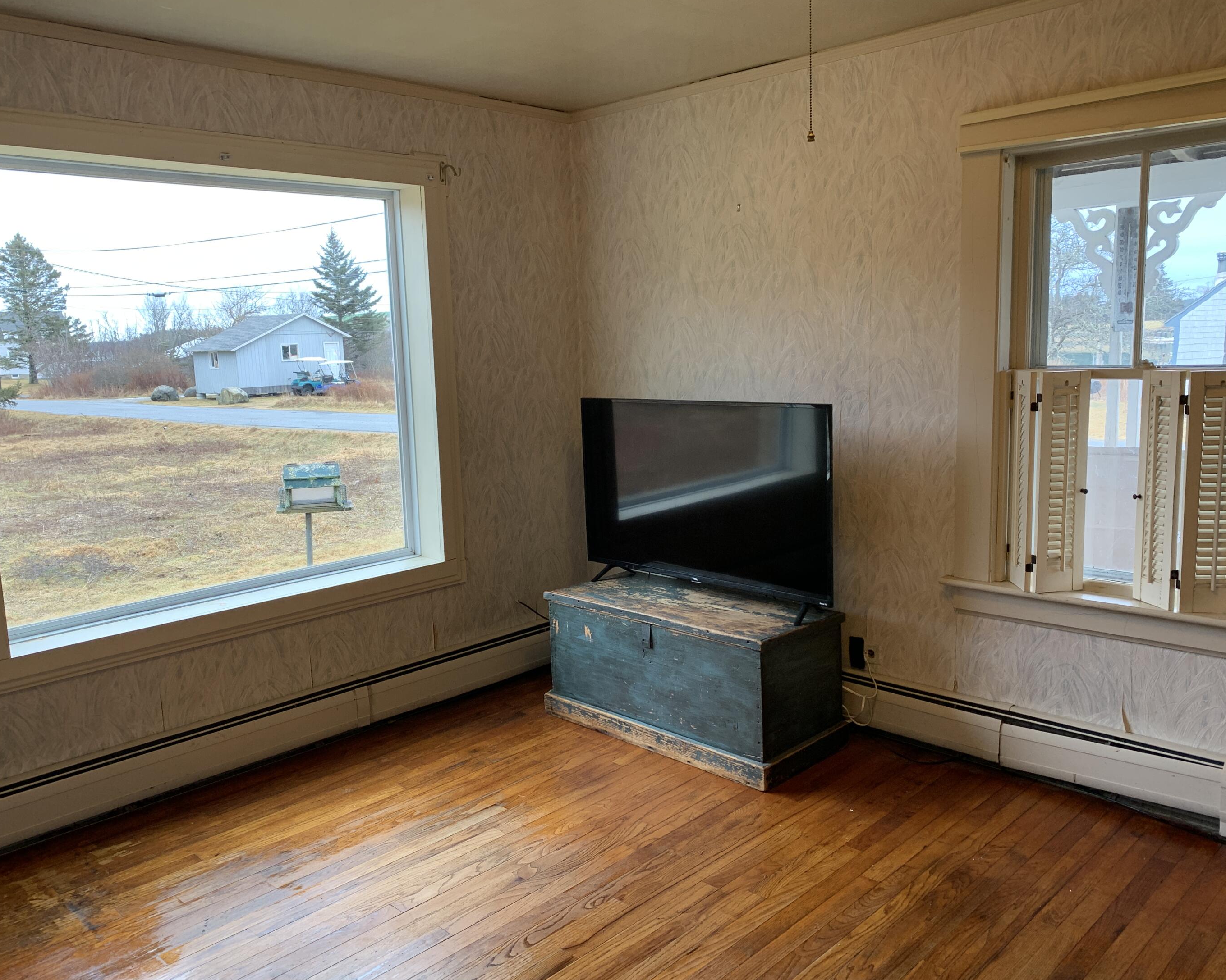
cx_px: 599
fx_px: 1016
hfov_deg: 62.2
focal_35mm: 28
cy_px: 495
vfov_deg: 51.5
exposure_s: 1/60
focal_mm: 4.25
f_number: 1.8
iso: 50
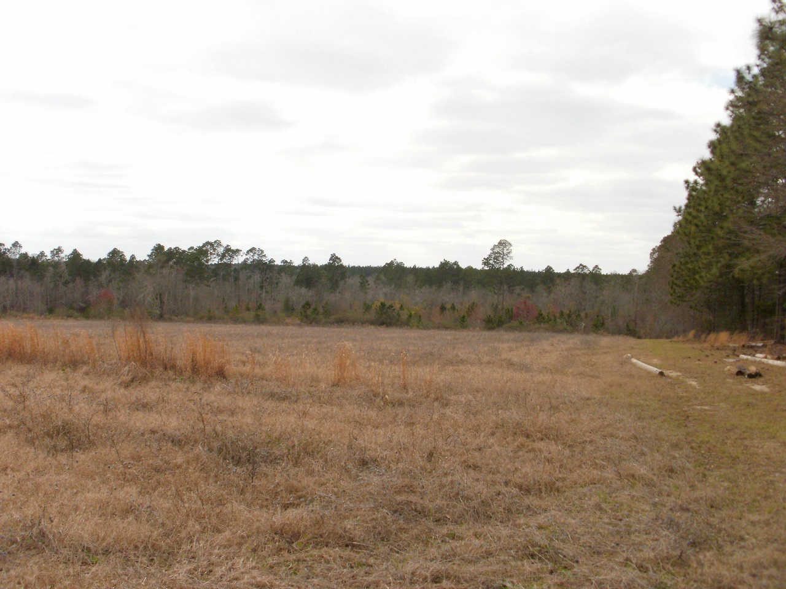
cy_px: 294
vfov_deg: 39.7
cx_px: 393
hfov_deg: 51.4
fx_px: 817
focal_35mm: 36
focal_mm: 6.3
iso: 125
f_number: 5.6
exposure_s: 1/400
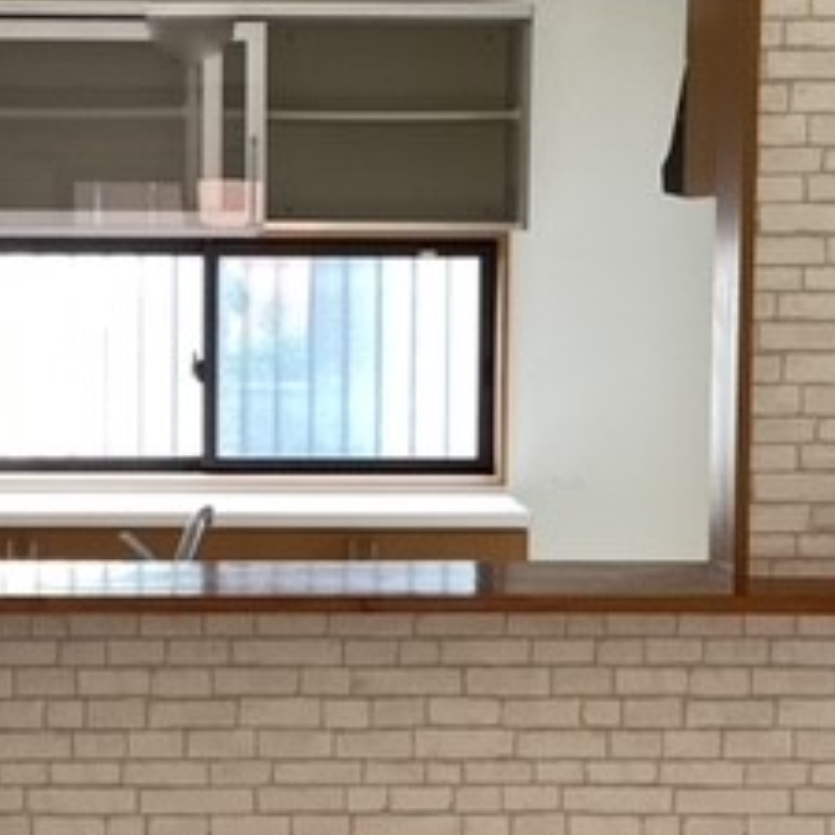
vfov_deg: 22.2
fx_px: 2129
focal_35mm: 78
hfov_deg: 22.0
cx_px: 230
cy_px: 386
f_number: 2.4
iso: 100
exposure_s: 1/60
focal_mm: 3.3
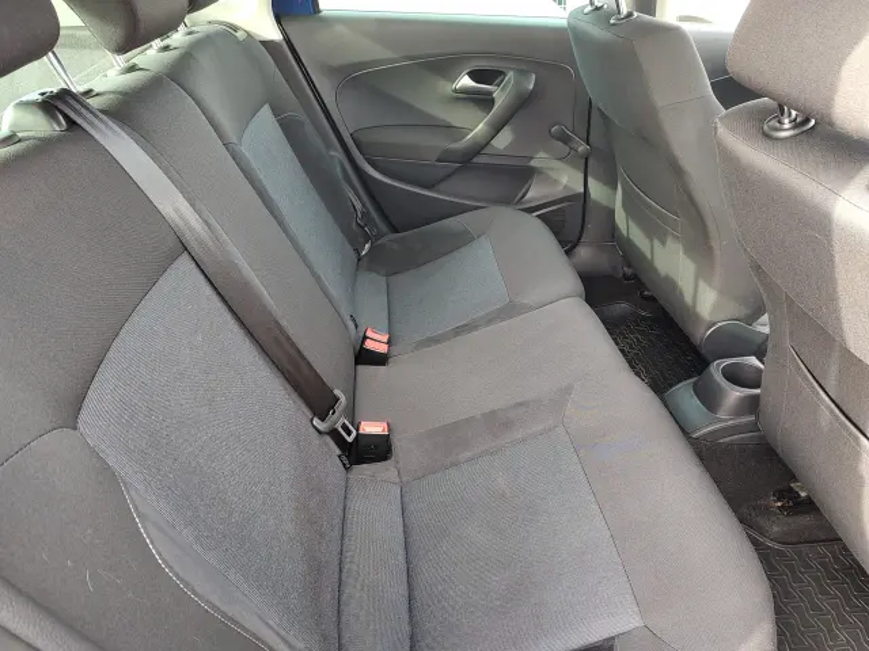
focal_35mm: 23
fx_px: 577
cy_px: 326
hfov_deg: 73.9
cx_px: 434
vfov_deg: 58.9
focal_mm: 5.56
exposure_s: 1/50
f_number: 1.8
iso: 223
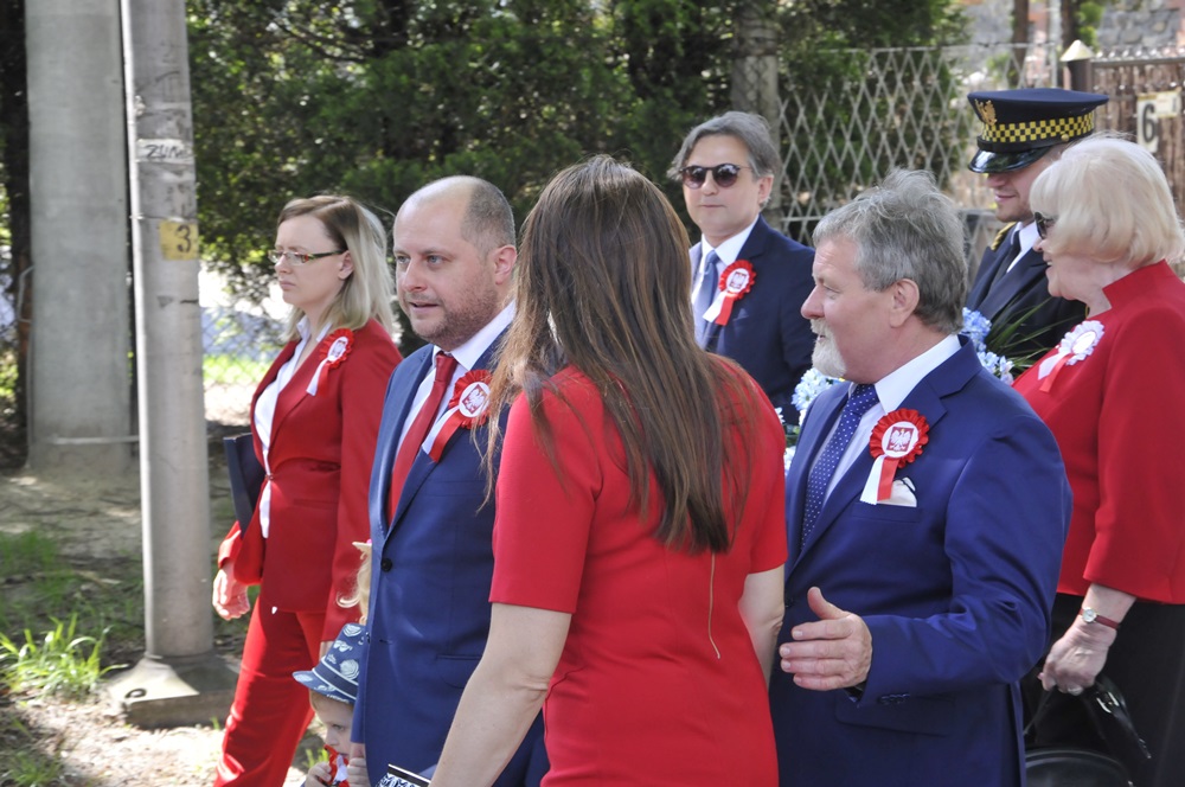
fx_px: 2860
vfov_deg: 15.7
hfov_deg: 23.4
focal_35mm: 87
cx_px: 592
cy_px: 394
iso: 800
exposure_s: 1/200
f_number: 7.1
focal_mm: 58
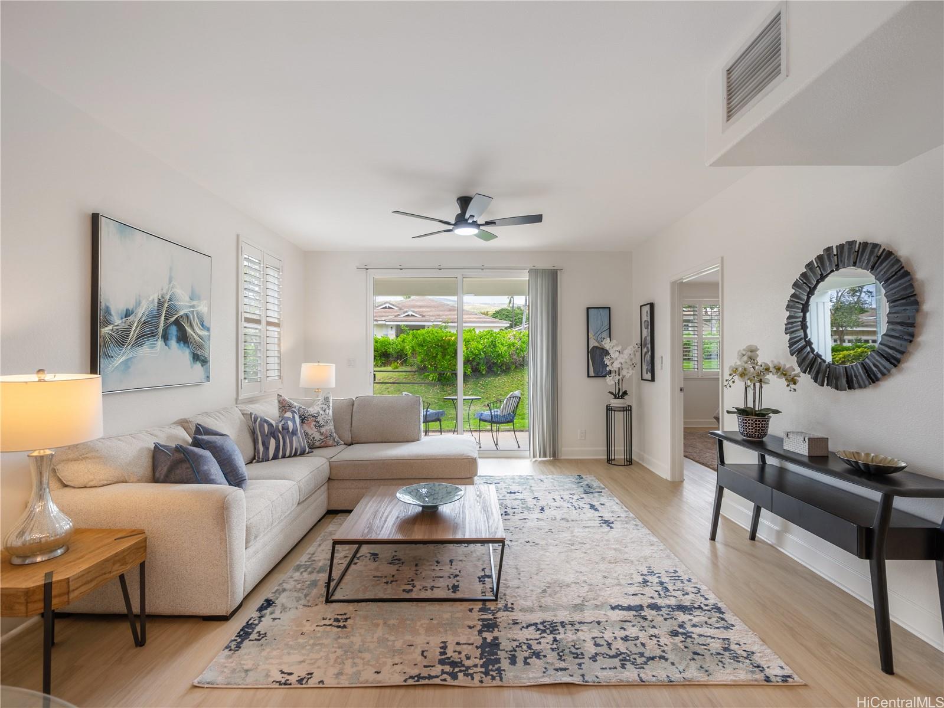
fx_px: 436
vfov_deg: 78.1
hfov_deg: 94.5
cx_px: 472
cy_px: 354
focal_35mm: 16
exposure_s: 1/500
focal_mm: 8
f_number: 4
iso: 200
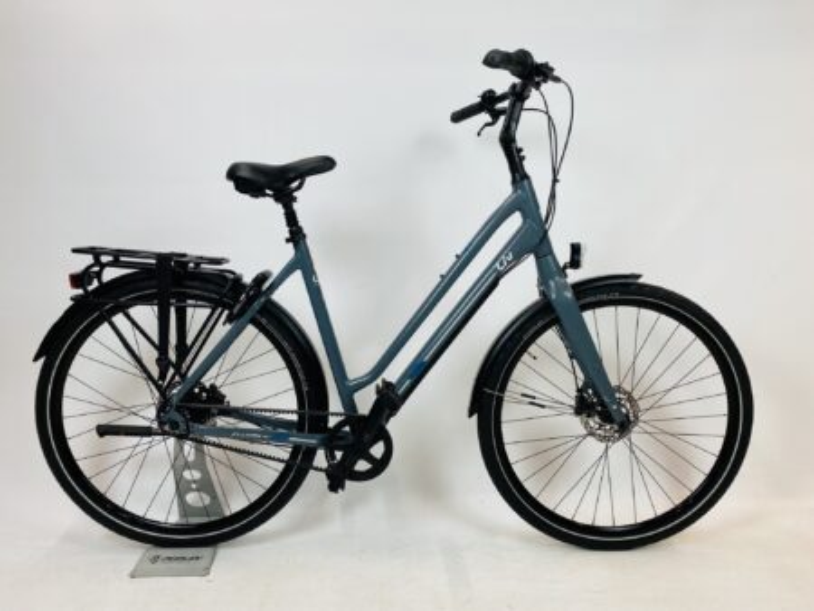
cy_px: 306
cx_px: 407
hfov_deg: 67.3
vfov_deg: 53.1
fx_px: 612
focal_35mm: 26
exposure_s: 1/100
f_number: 1.8
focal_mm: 4.25
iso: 100
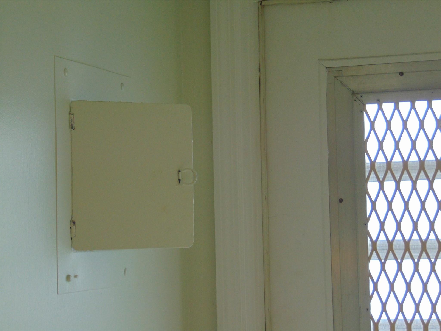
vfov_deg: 13.7
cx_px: 220
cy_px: 166
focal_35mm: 108
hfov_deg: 18.2
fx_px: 1376
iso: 160
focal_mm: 19.4
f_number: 3.9
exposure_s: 1/30
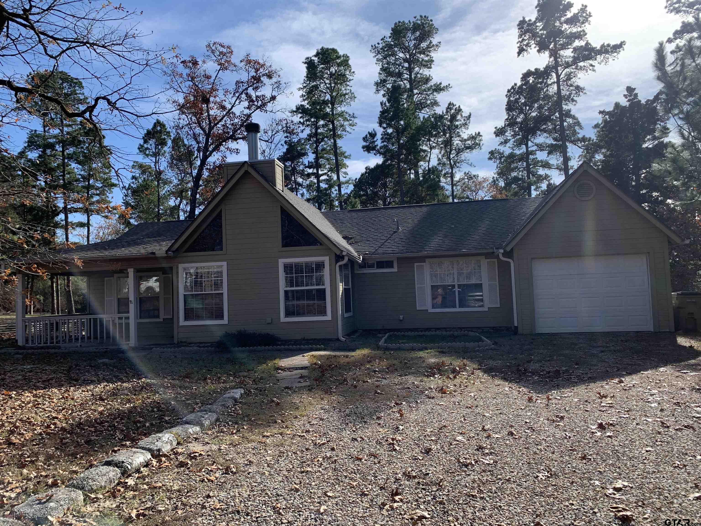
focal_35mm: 26
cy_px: 263
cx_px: 350
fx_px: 527
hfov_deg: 67.3
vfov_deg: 53.1
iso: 25
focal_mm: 4.25
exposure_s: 1/1490
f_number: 1.8
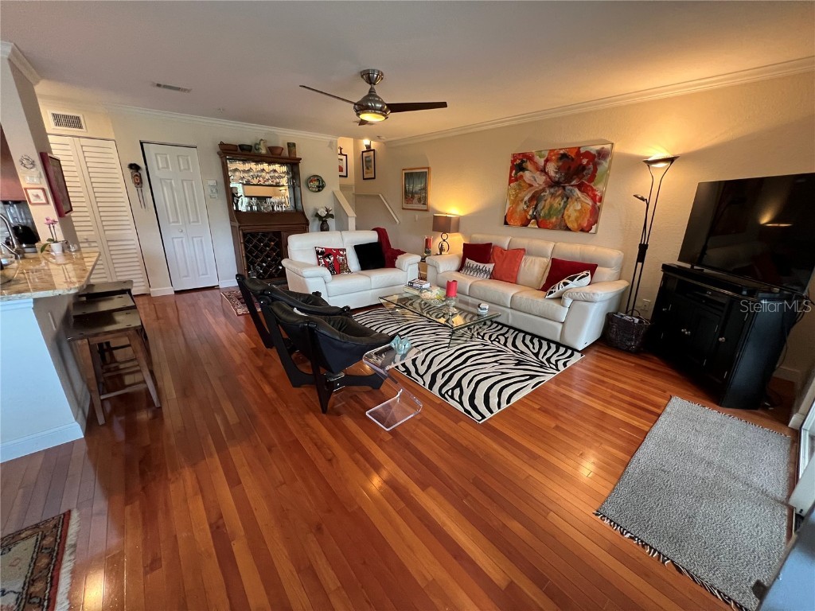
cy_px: 306
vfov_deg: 89.9
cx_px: 408
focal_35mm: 13
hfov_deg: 106.2
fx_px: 306
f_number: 1.8
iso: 320
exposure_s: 1/60
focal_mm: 1.57
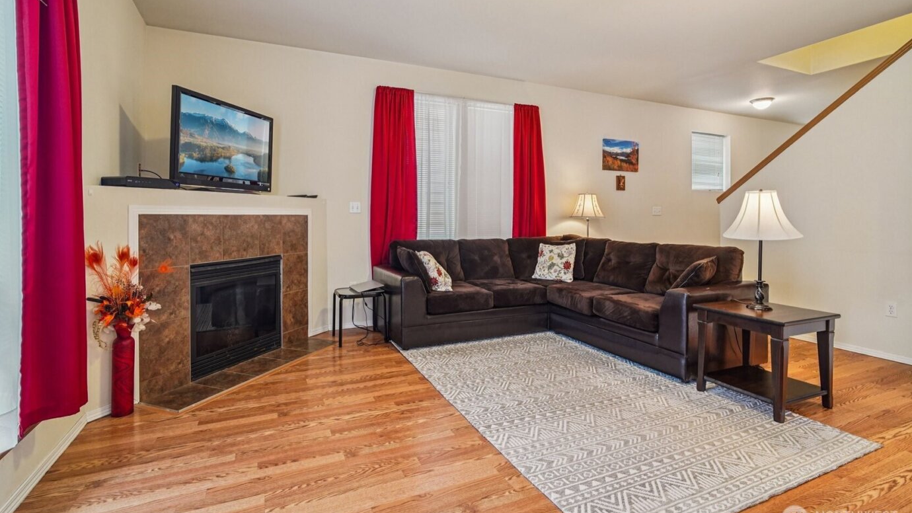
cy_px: 232
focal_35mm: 17
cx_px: 451
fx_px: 411
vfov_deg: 63.8
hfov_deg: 95.9
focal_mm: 16
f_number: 8
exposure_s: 1/13
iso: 1600
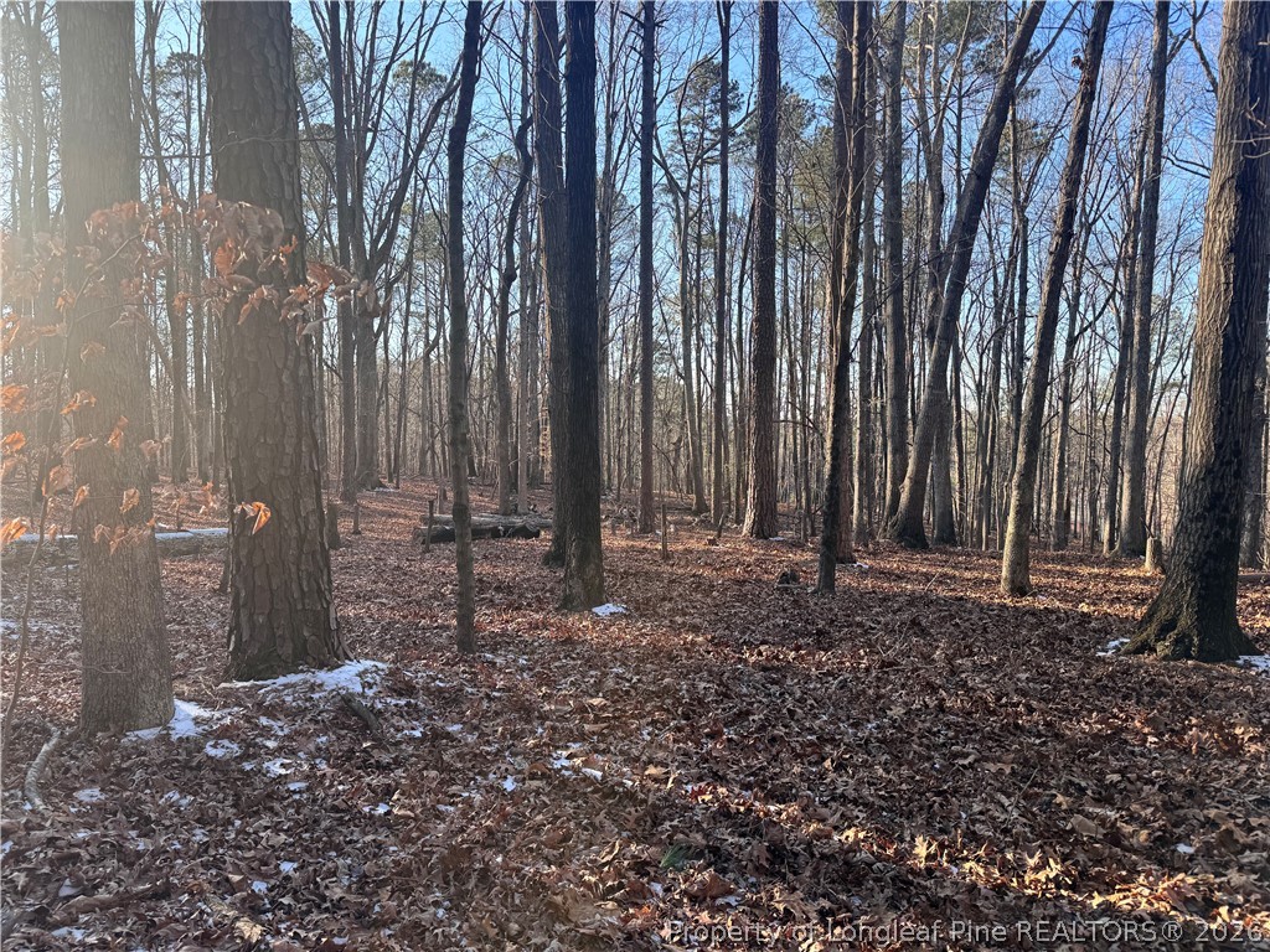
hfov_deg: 71.6
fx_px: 881
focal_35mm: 24
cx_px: 635
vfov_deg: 56.8
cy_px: 476
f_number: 1.78
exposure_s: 1/639
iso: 80
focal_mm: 6.76
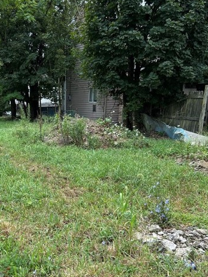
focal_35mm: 43
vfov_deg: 43.7
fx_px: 345
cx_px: 45
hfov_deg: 32.8
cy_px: 165
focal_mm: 5.7
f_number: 1.5
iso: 50
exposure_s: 1/820
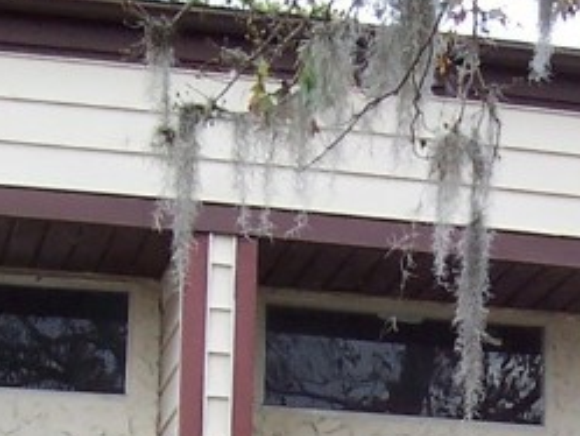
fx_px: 2548
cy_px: 692
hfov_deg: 12.9
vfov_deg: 9.4
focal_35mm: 152
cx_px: 545
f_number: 5.6
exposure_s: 1/125
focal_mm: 5.6
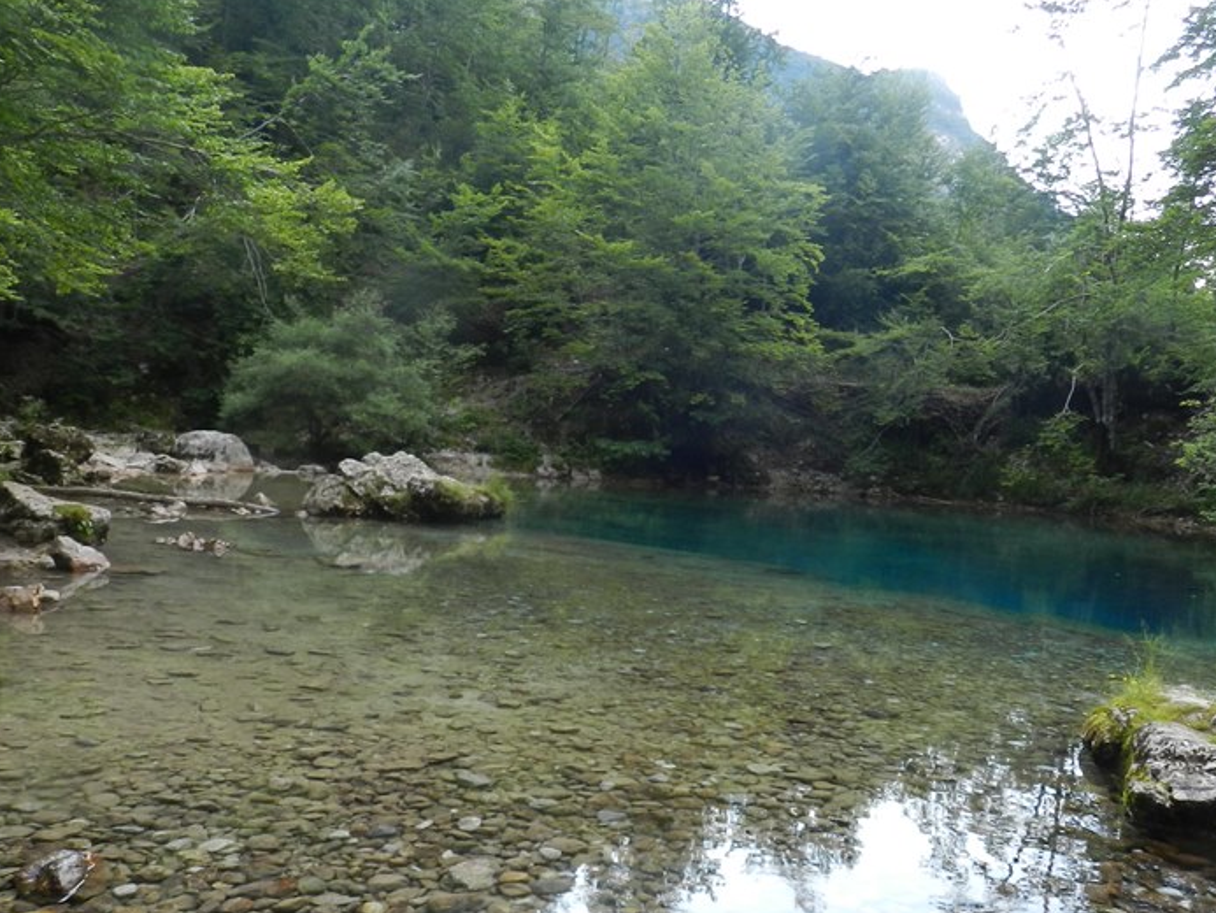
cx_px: 702
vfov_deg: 41.6
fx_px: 1195
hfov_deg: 53.7
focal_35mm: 34
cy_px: 557
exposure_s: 1/100
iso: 160
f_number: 3.4
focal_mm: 4
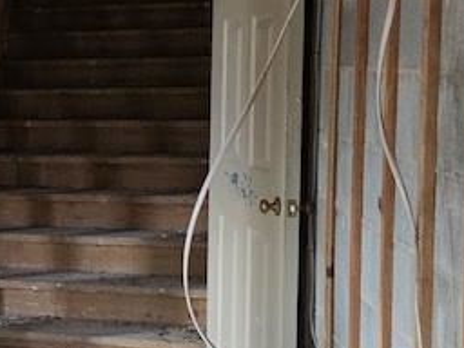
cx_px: -411
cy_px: 129
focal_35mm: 92
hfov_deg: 16.9
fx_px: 1233
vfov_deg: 16.0
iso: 250
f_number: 1.7
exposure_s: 1/120
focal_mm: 6.3
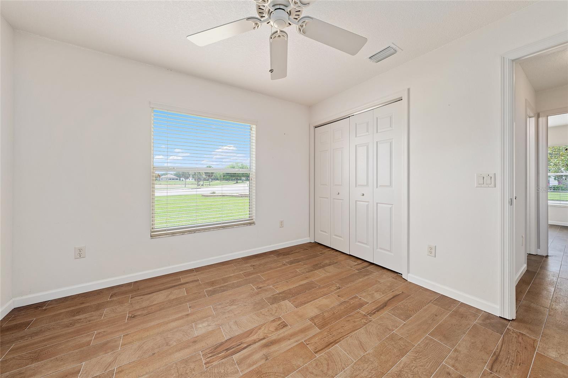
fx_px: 189
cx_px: 284
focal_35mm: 12
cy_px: 189
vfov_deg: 90.0
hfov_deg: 112.6
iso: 125
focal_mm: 12
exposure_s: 1/8
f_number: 7.1
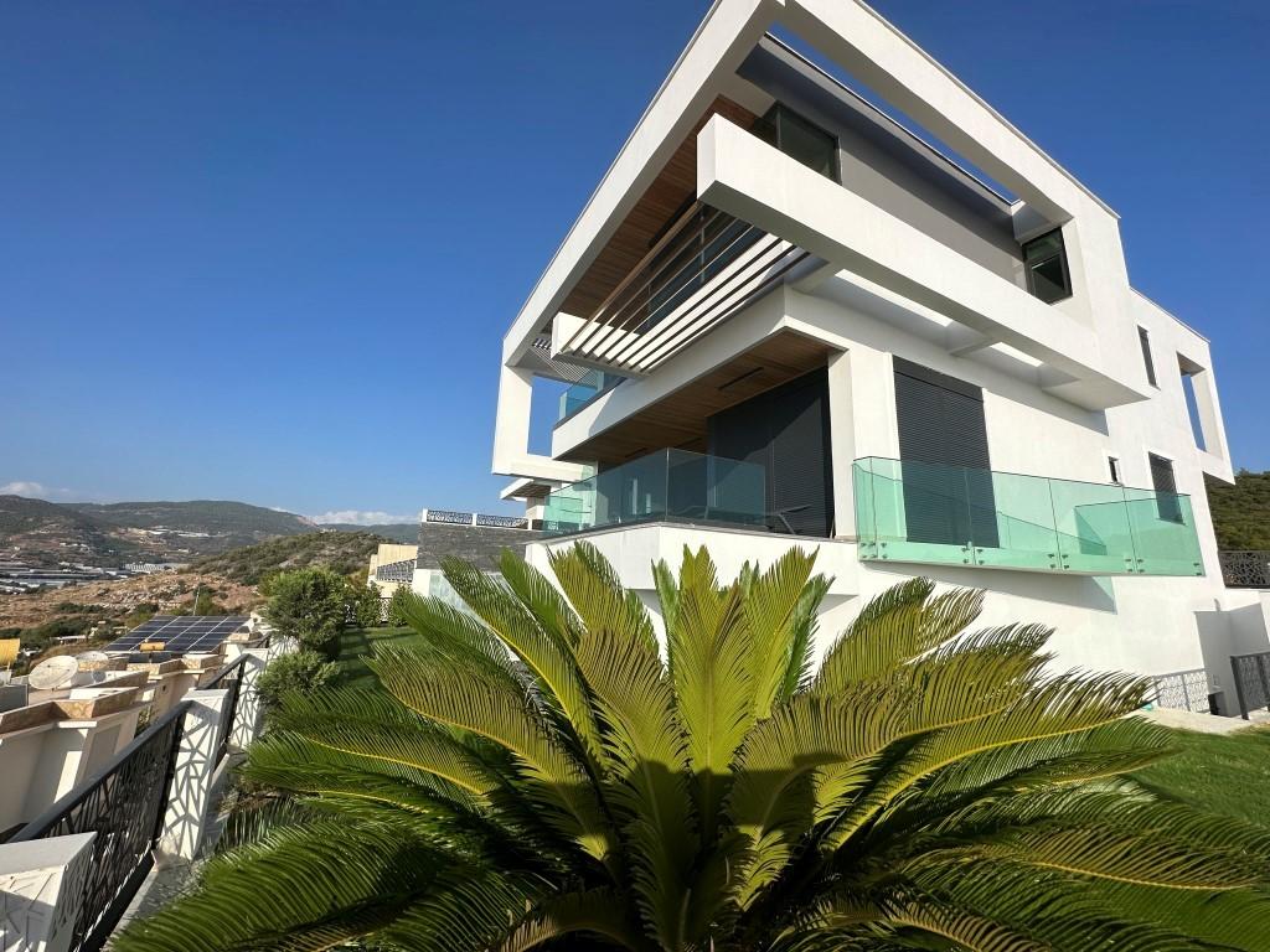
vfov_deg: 85.7
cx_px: 635
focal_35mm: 14
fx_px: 514
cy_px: 476
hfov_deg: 102.1
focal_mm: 2.22
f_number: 2.2
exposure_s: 1/2882
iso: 50
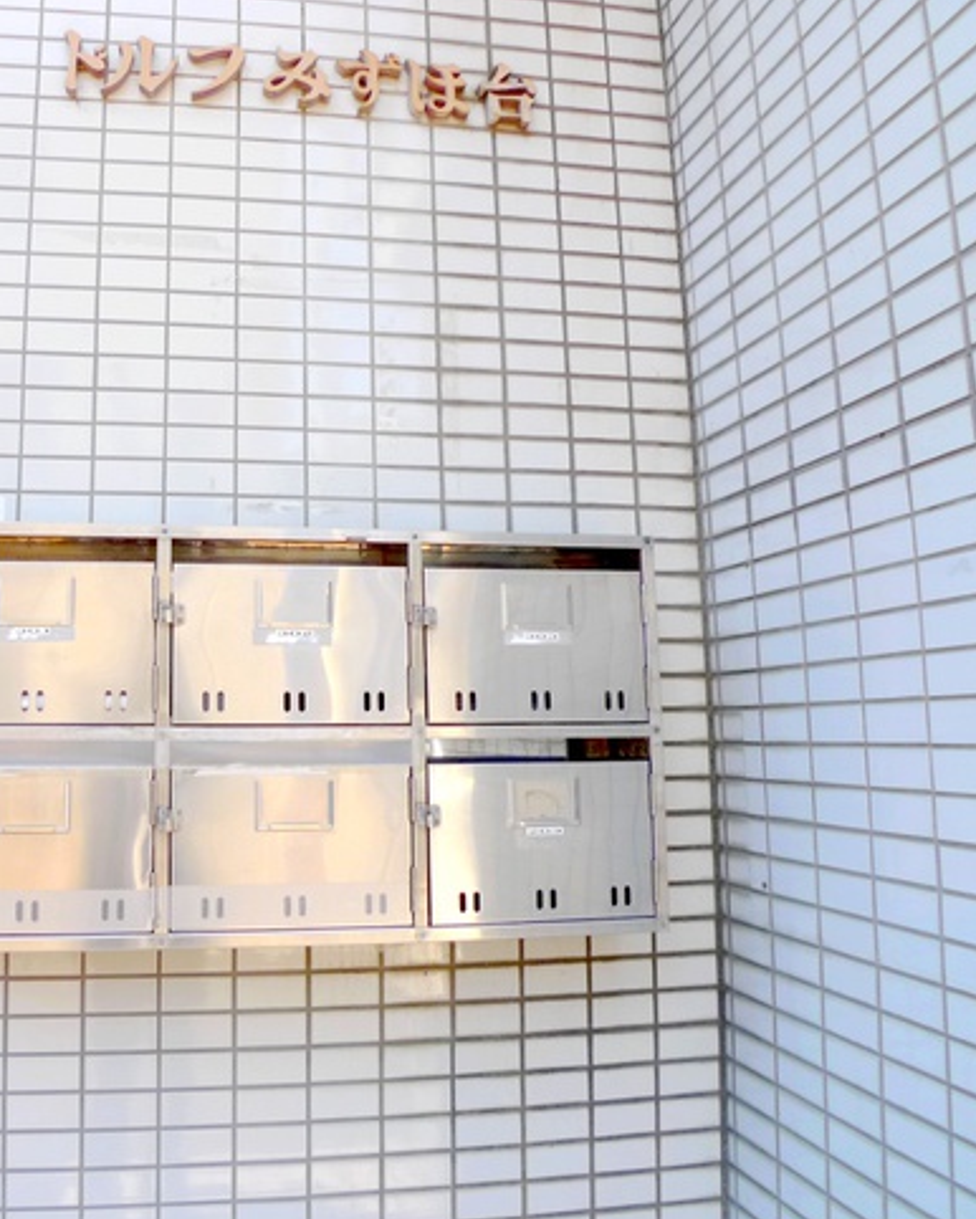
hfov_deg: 42.2
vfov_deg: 52.8
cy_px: 618
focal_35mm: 34
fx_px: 1227
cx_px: 253
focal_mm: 5.1
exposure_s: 1/250
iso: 80
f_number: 2.8
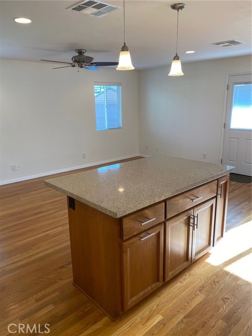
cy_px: 168
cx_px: 126
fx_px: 252
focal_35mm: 26
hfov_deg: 53.1
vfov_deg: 67.3
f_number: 1.8
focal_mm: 4.25
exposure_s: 1/120
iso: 64
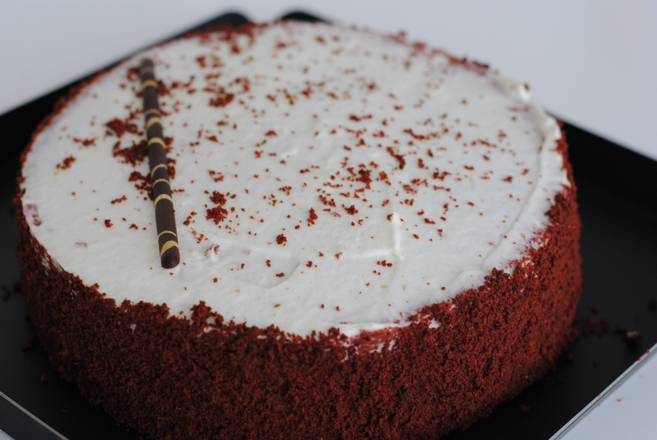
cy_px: 220
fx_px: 1370
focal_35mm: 75
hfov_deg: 27.0
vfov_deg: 18.2
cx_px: 328
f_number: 4
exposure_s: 1/60
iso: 200
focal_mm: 50
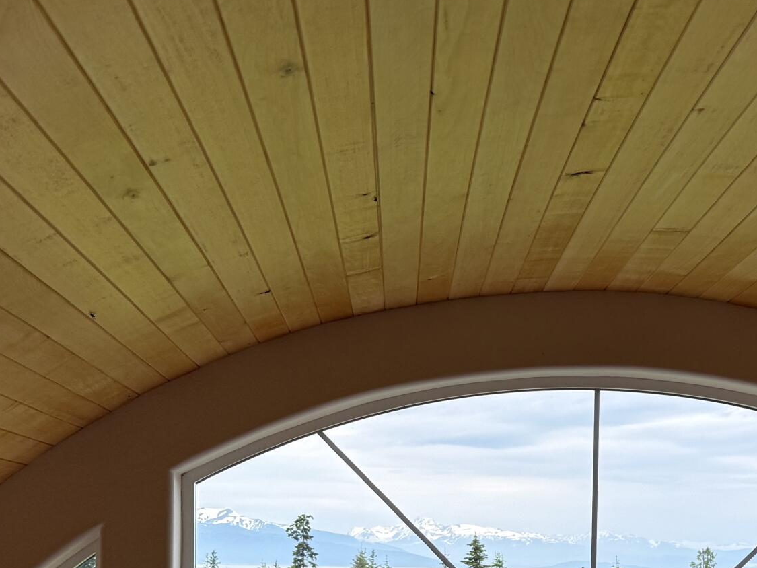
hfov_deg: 30.0
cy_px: 607
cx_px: 521
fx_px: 1400
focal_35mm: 64
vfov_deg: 21.8
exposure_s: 1/470
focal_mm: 6.76
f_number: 1.78
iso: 100
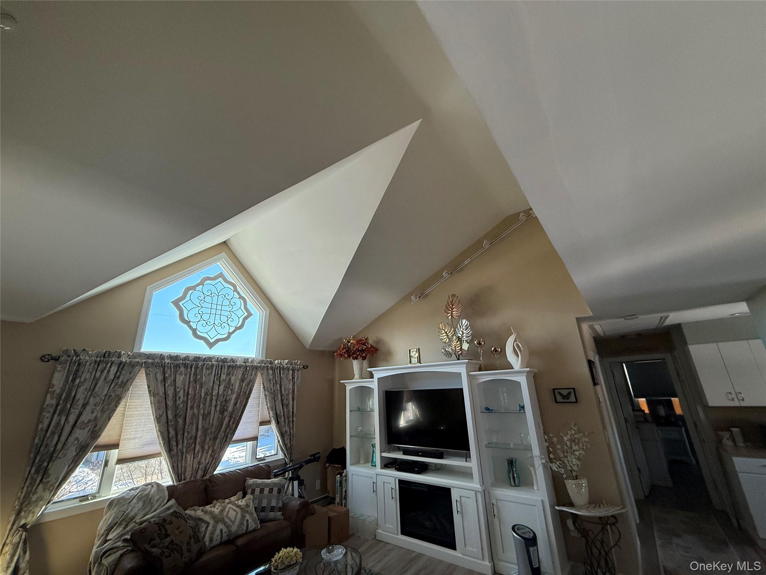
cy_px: 288
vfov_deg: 85.7
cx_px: 383
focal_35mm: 14
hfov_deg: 102.1
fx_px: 310
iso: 200
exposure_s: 1/99
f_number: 2.2
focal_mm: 2.22
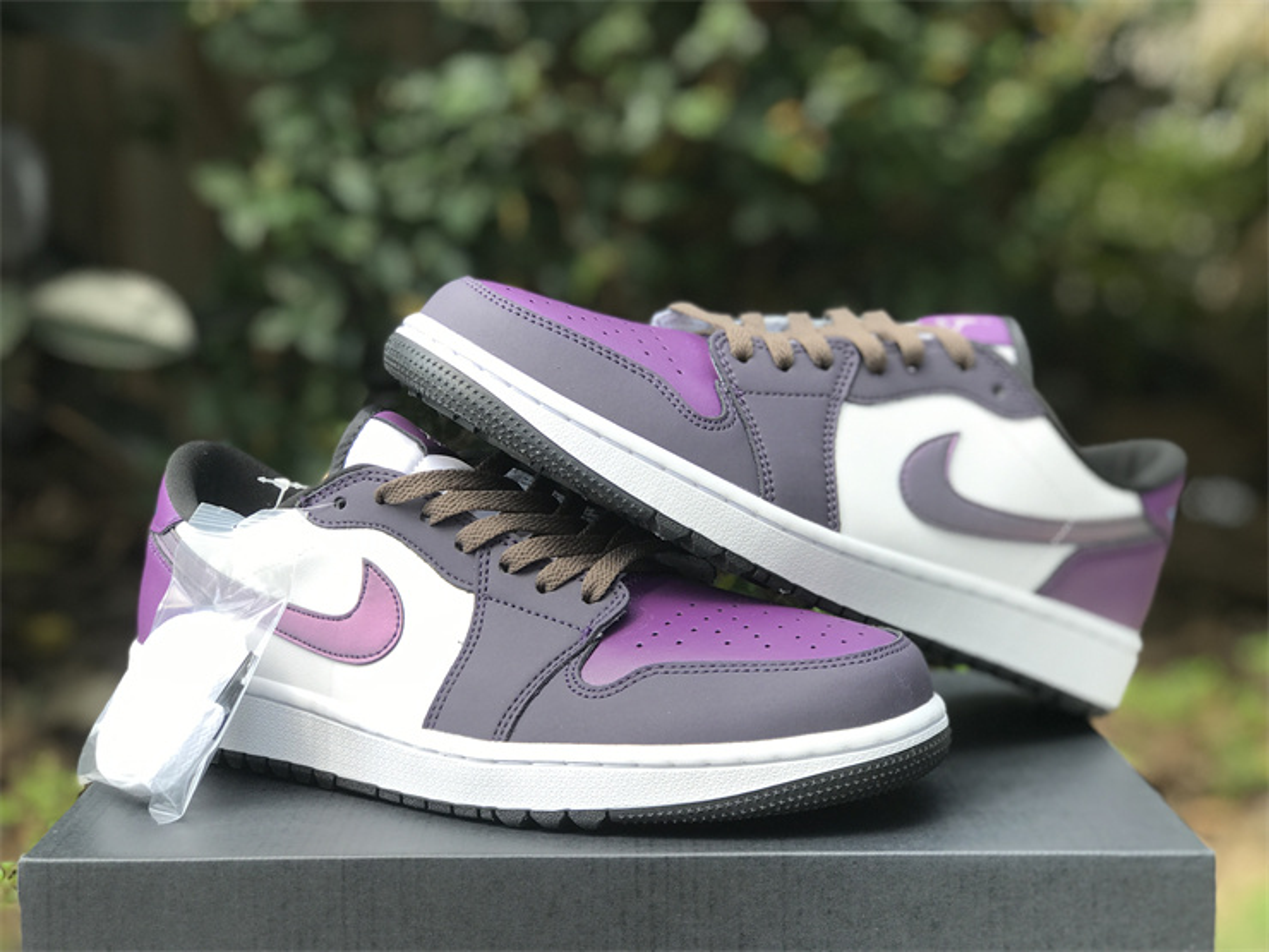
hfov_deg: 33.8
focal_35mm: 57
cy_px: 476
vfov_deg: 25.7
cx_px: 634
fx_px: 2090
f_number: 2.8
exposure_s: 1/108
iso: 20
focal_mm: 6.6
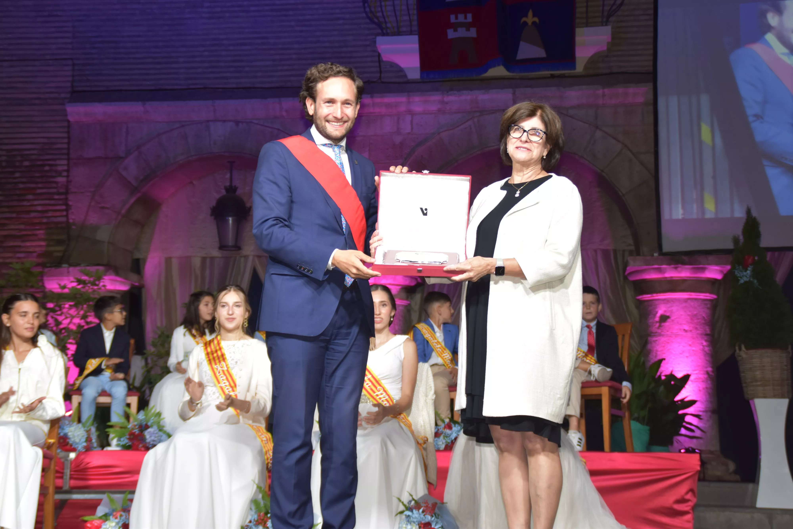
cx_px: 396
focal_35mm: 57
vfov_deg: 23.8
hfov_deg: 35.1
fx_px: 1255
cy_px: 264
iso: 400
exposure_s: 1/100
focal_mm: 38
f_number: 4.5
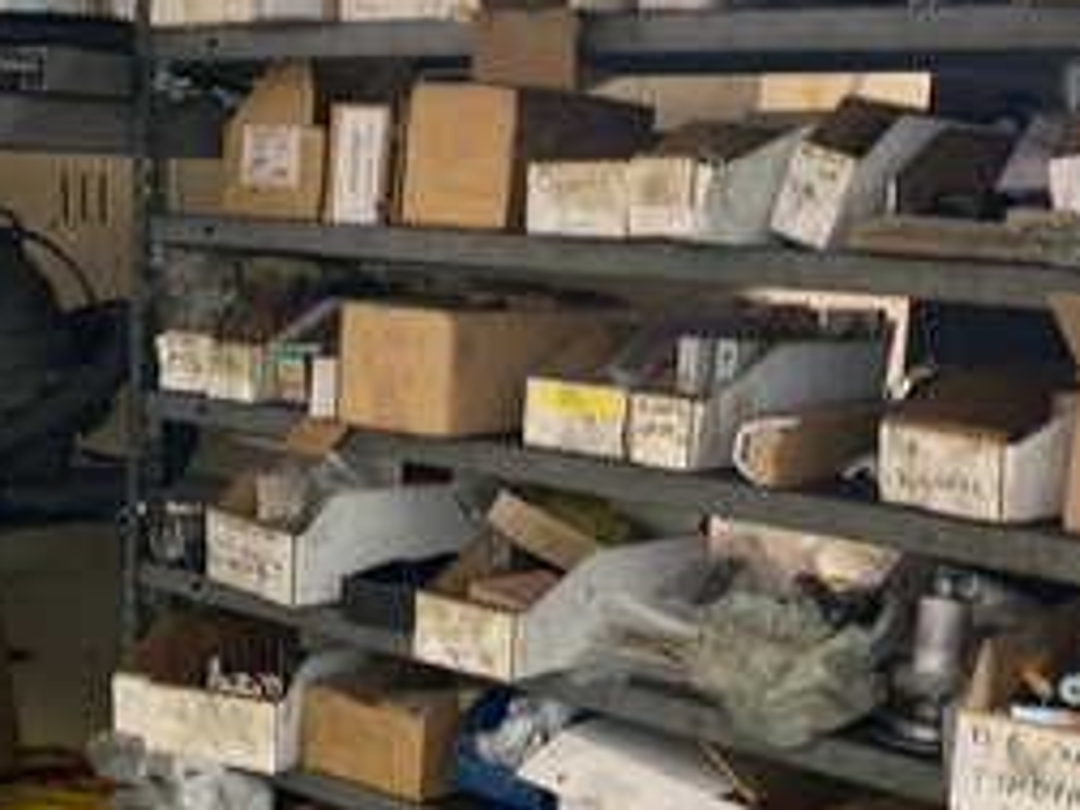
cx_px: 321
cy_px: 570
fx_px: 2059
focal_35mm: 66
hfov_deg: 29.1
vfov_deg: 22.1
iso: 500
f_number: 1.8
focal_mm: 4.25
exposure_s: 1/30
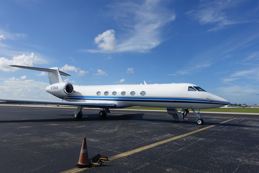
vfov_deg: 53.1
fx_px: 173
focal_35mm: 24
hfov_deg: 73.7
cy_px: 86
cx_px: 130
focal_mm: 8.8
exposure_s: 1/250
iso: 250
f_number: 5.6
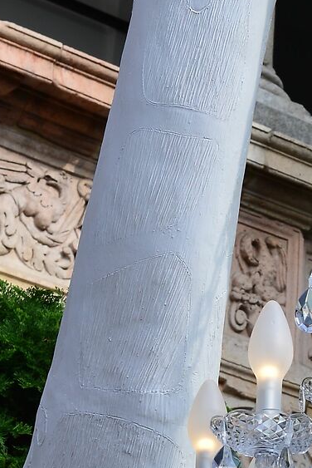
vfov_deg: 9.6
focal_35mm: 213
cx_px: 598
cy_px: 391
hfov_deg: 6.3
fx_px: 2765
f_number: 11
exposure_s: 1/125
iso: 125
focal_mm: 50
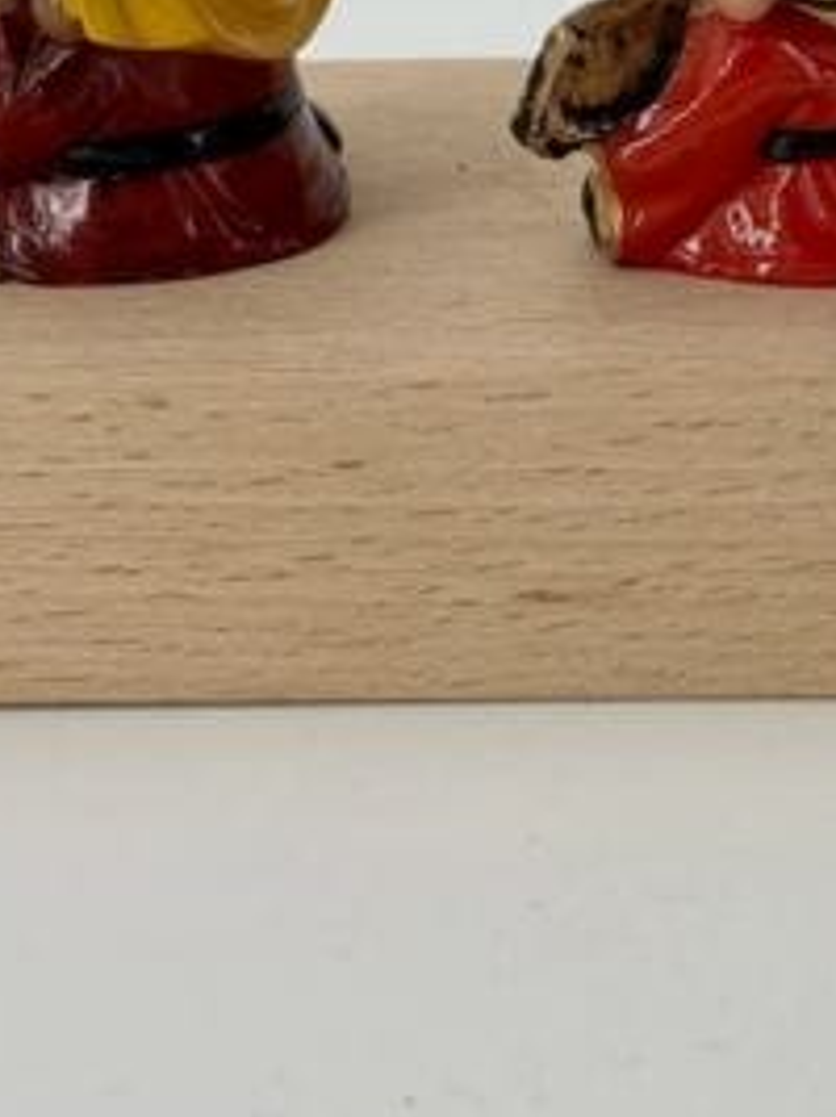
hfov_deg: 11.3
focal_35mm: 130
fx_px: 4189
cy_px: 82
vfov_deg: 15.0
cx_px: 861
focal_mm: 5.96
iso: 32
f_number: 1.6
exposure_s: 1/943
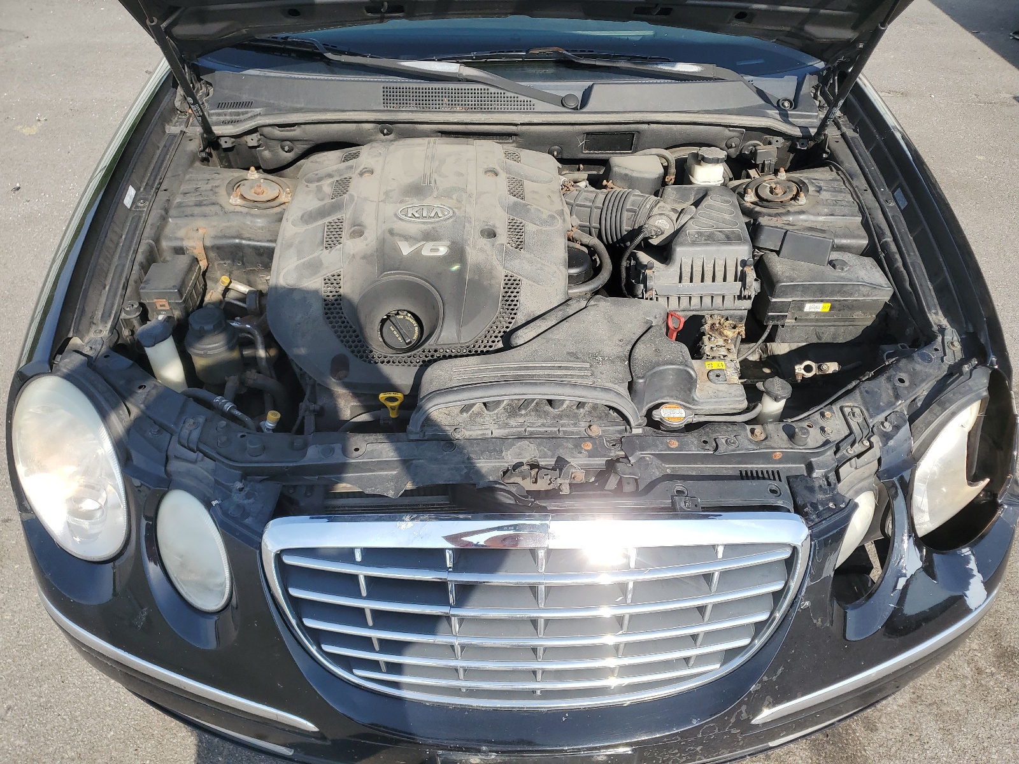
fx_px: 765
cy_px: 382
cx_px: 510
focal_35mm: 26
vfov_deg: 53.1
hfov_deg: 67.3
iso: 50
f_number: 1.5
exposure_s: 1/1667
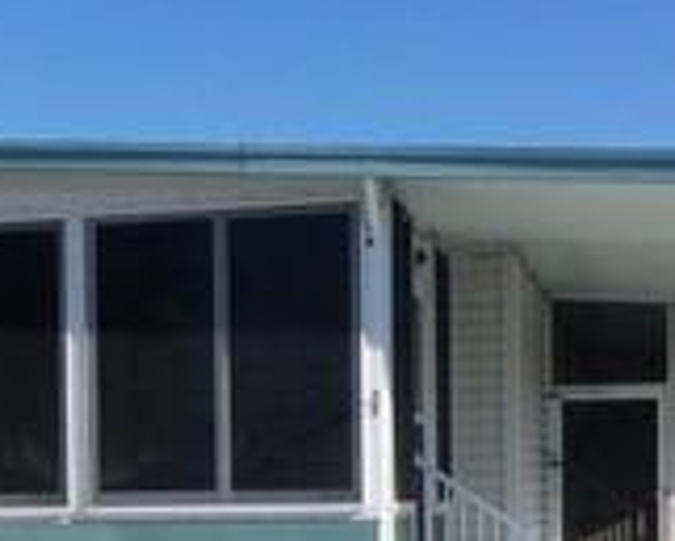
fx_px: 1699
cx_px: 147
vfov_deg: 17.7
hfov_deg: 22.2
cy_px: 539
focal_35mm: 85
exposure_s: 1/160
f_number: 8.6
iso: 64
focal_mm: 5.1
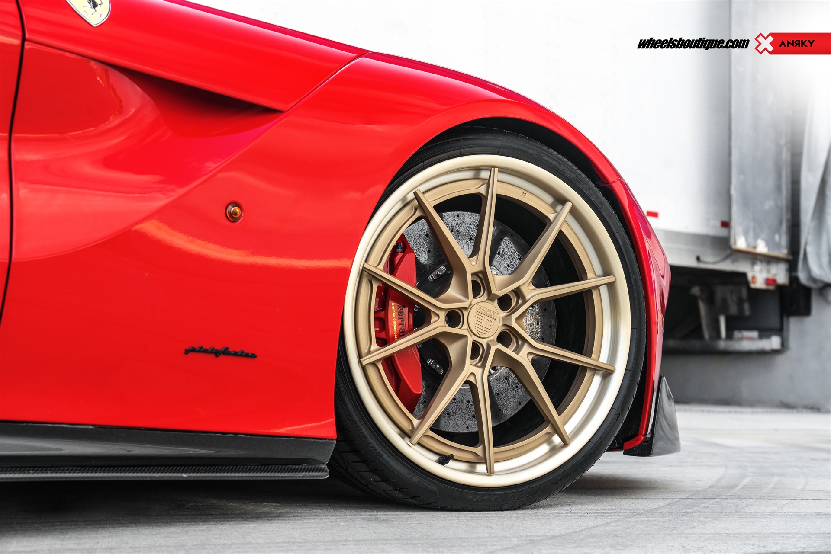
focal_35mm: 64
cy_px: 277
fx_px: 1478
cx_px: 416
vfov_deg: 21.3
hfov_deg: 31.4
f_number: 6.3
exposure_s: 1/125
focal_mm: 64
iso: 320
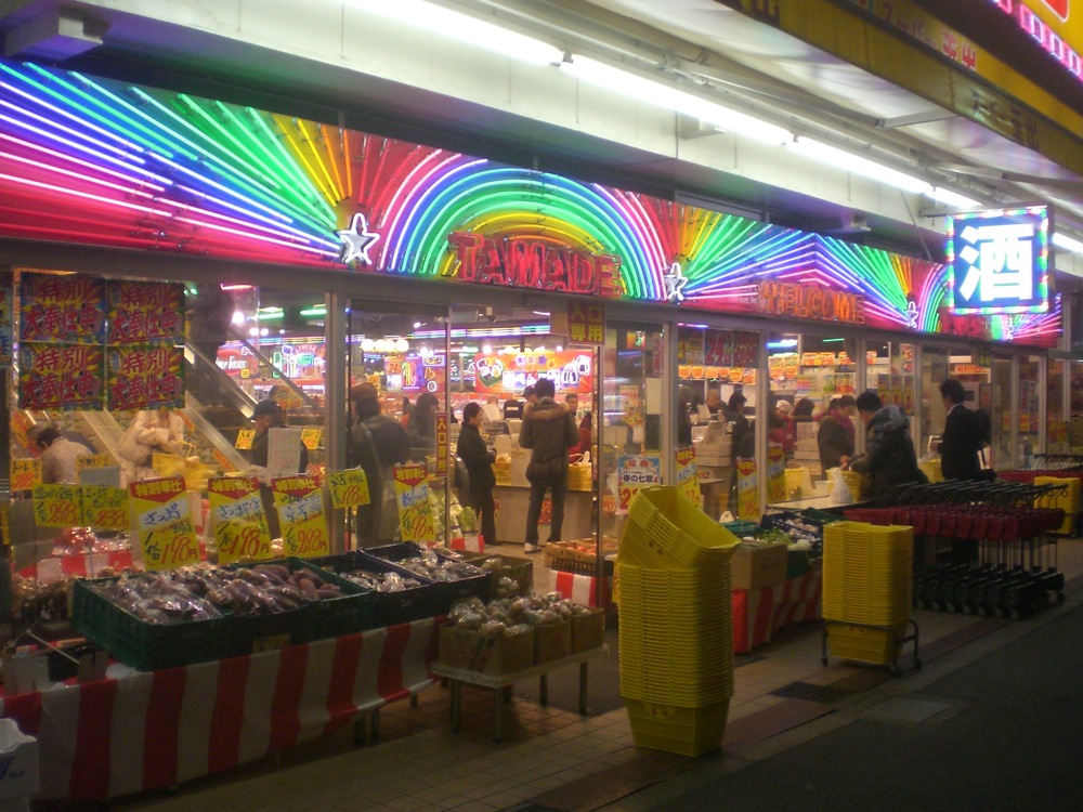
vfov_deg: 37.7
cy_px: 406
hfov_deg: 49.0
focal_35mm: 38
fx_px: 1189
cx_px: 542
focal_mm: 6.3
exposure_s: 1/100
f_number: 3.1
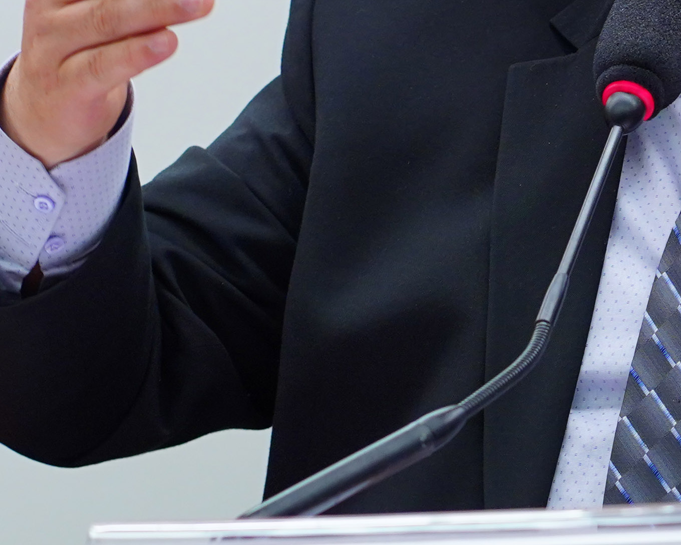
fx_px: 6953
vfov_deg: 4.5
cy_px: 67
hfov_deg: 5.6
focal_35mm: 345
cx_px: 693
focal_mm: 85
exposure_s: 1/250
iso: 1250
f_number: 4
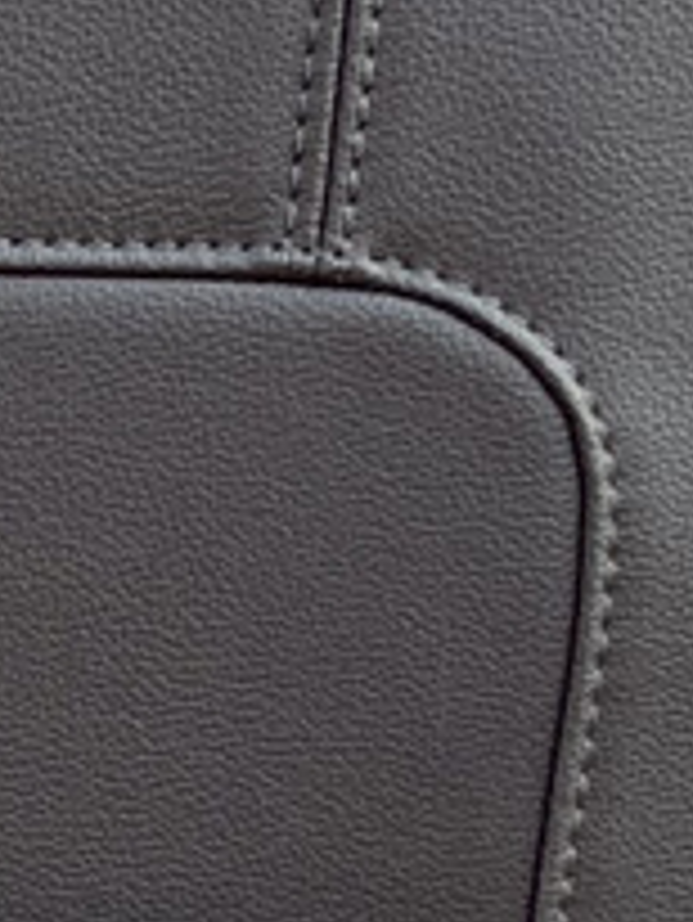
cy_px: 787
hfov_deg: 7.1
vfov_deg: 9.7
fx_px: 5413
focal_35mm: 203
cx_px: -716
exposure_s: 1/121
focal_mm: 5.1
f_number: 1.6
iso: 64
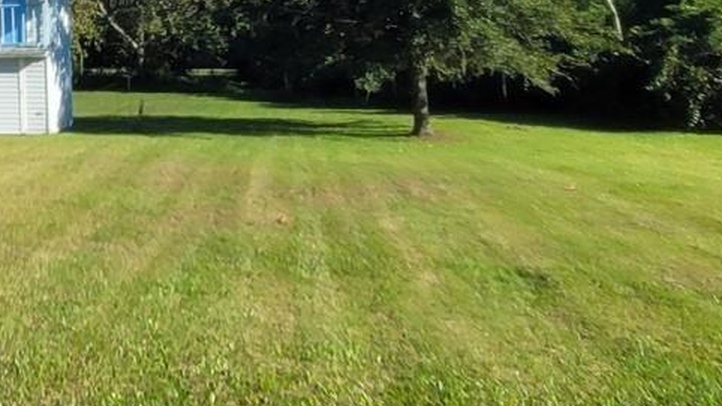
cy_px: -42
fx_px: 900
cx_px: -82
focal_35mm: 47
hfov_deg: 36.6
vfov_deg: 23.8
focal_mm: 2.2
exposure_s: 1/1567
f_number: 2.2
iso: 64
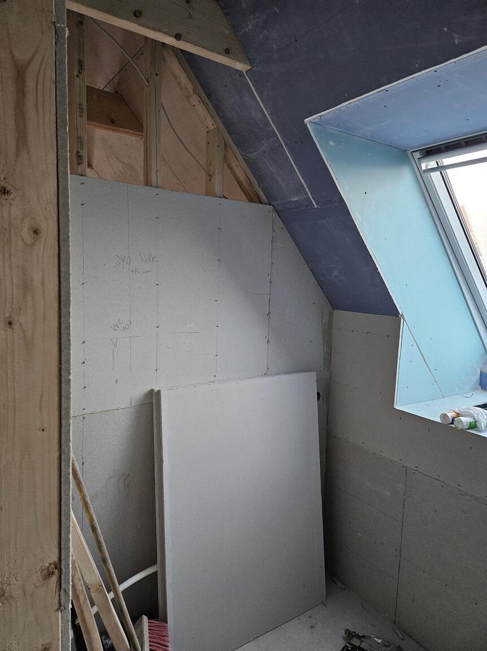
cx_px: 244
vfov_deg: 74.0
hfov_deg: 58.8
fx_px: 432
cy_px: 326
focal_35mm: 23
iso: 800
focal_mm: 5.4
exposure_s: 1/100
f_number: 1.8
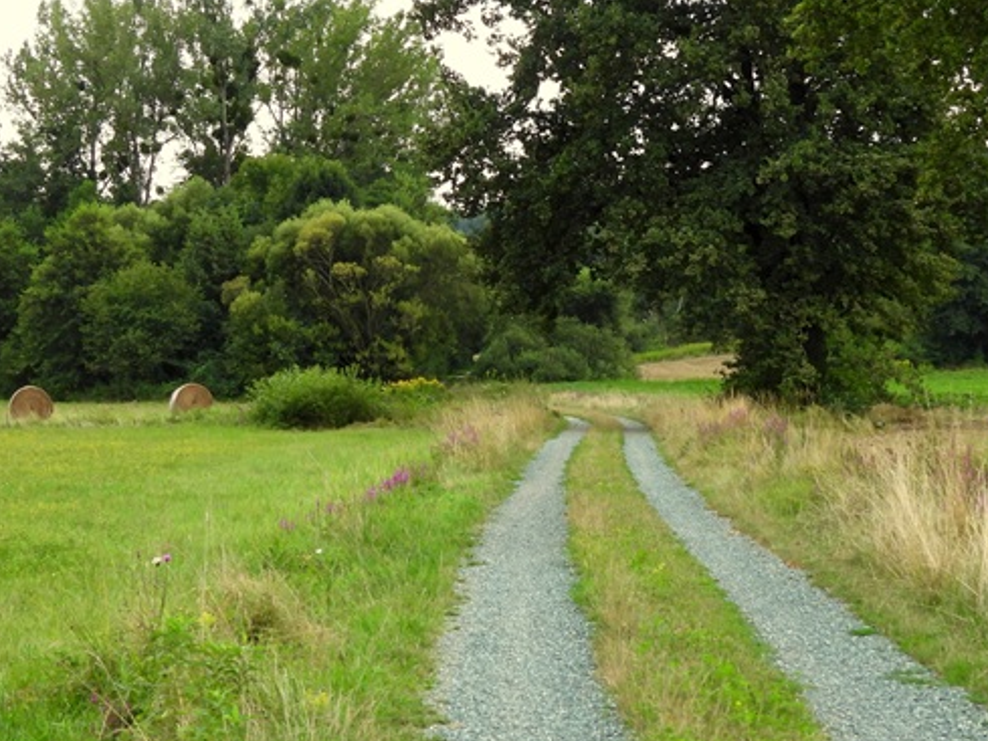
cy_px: 178
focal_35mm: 90
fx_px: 2569
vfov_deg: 16.3
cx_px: 594
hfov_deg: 21.7
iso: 100
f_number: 3.5
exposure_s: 1/400
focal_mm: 9.8
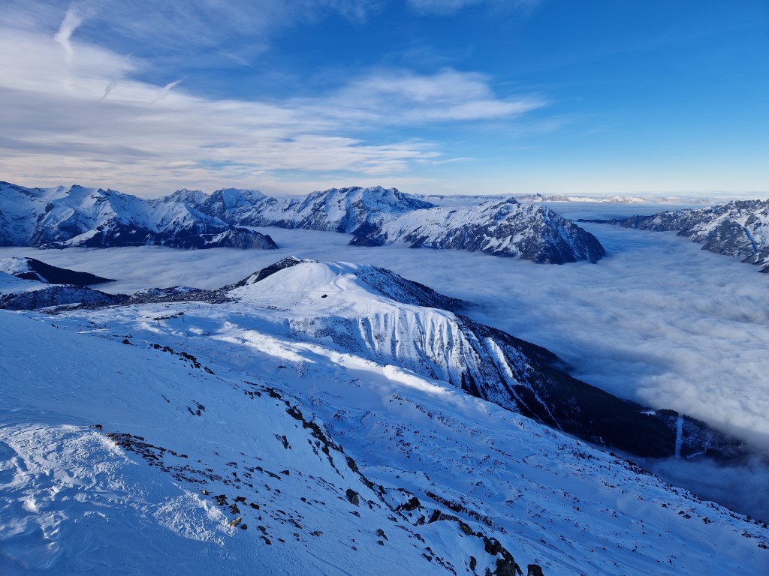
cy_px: 288
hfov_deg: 73.9
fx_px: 511
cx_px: 384
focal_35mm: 23
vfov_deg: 58.9
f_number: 1.8
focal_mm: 5.4
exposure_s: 1/1752
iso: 50
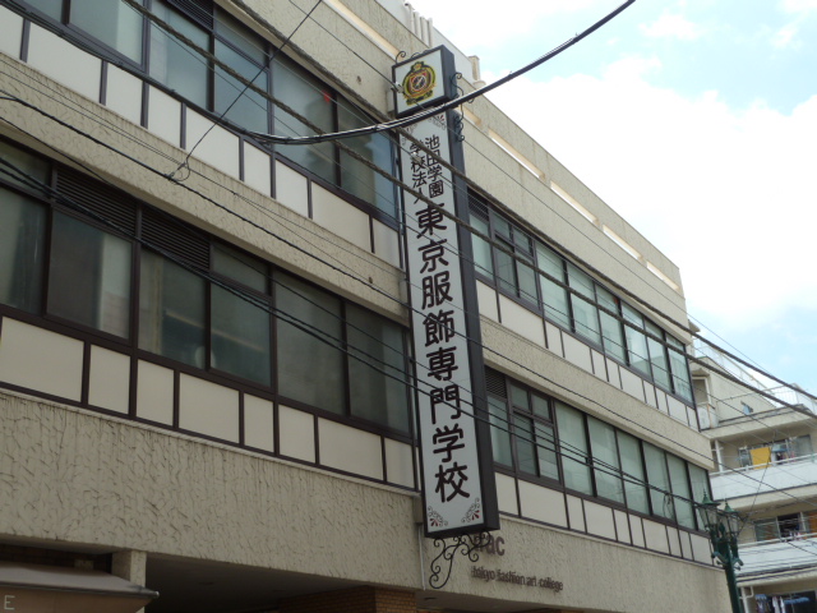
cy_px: 306
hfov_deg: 42.9
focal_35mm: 44
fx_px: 1038
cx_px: 408
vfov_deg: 32.9
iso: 80
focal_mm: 7.3
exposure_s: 1/320
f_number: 4
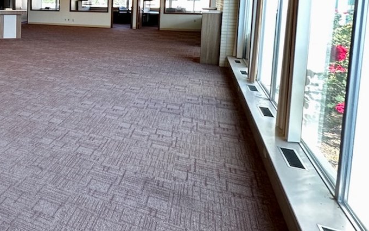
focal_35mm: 33
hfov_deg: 45.4
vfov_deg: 36.2
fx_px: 332
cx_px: -27
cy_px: 27
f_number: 2.2
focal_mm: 2.22
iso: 100
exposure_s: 1/99
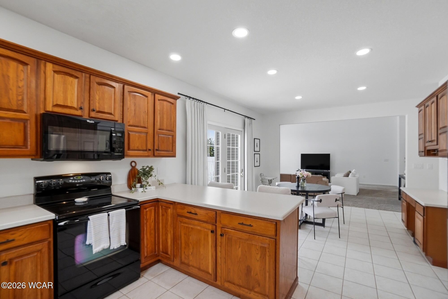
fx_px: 187
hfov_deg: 100.4
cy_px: 150
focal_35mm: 15
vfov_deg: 77.4
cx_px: 224
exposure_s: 1/350
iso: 125
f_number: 5.6
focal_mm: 10
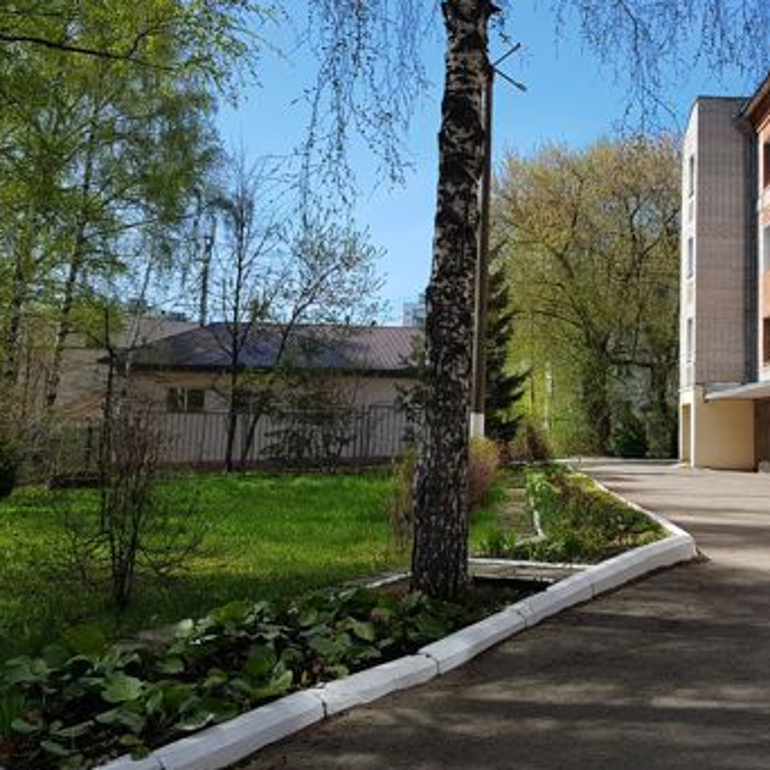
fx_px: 1082
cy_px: 295
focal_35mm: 43
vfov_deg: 38.9
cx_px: 516
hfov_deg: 38.7
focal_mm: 4.2
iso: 40
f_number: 1.7
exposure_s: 1/1700
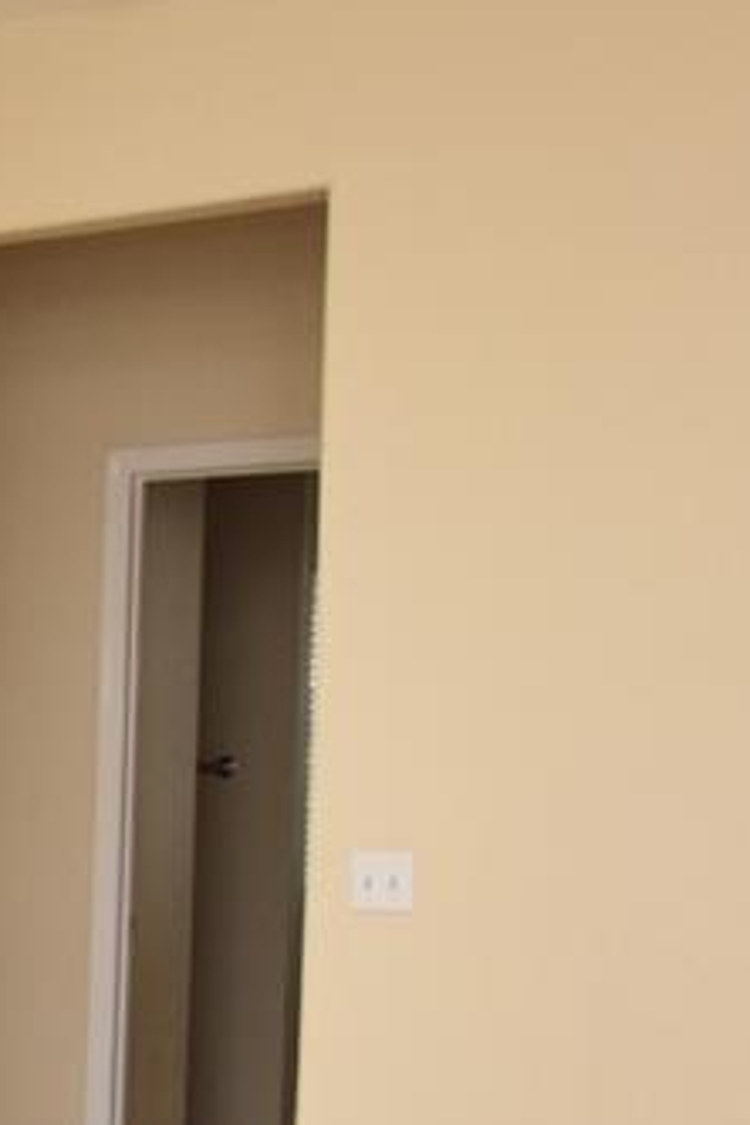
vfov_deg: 27.3
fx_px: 2250
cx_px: -615
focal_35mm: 72
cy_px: 973
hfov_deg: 16.0
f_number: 4
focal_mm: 10
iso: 360
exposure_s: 1/60
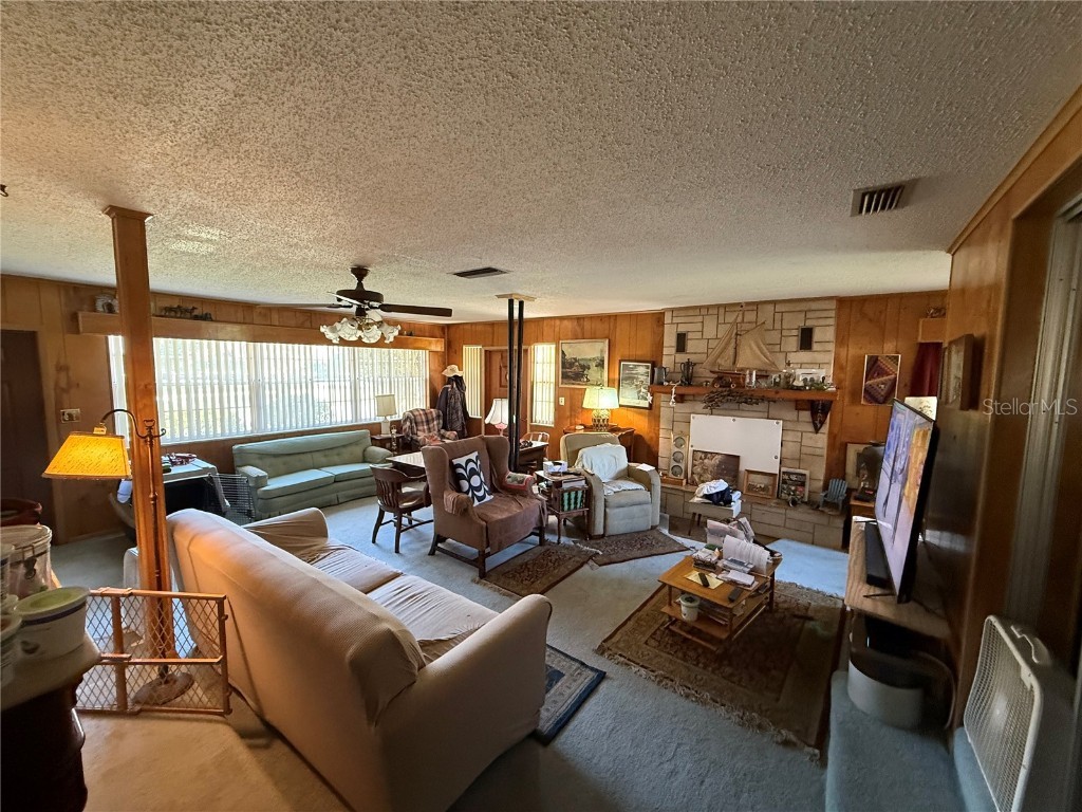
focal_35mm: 14
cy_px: 406
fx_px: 438
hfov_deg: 102.1
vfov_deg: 85.7
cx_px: 541
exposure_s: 1/60
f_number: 2.2
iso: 640
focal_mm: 2.22
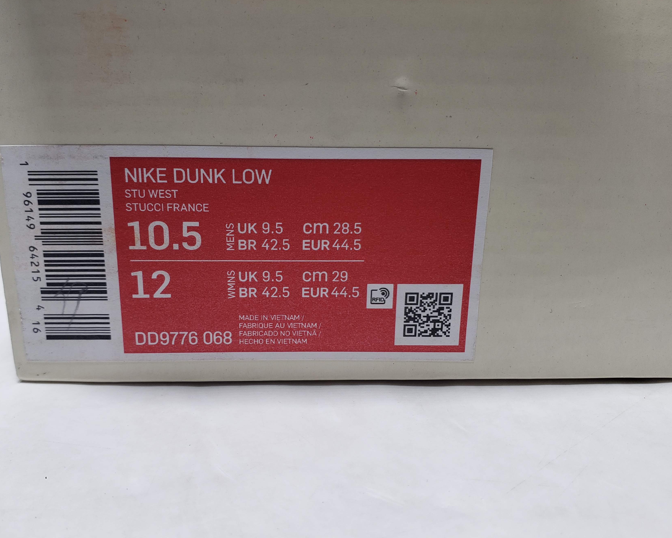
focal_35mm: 31
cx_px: 296
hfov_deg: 57.0
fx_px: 617
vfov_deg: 47.1
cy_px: 273
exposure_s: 1/154
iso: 50
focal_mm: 4.3
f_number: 2.4
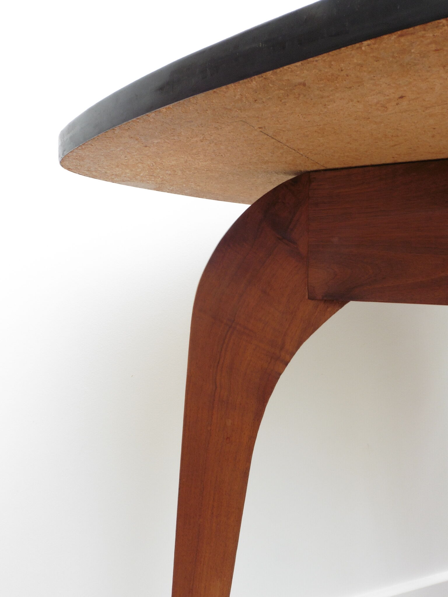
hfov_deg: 51.4
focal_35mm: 27
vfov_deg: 65.3
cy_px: 298
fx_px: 466
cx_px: 224
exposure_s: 1/15
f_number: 7.1
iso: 125
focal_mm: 4.8
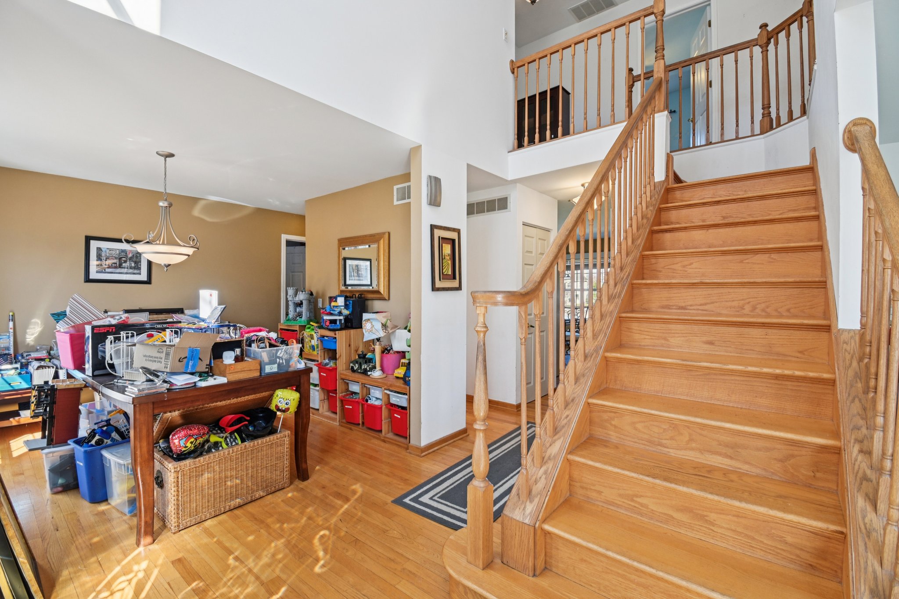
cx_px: 450
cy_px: 300
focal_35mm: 15
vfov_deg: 77.3
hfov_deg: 100.4
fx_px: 375
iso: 160
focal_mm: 10
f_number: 8
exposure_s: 1/15
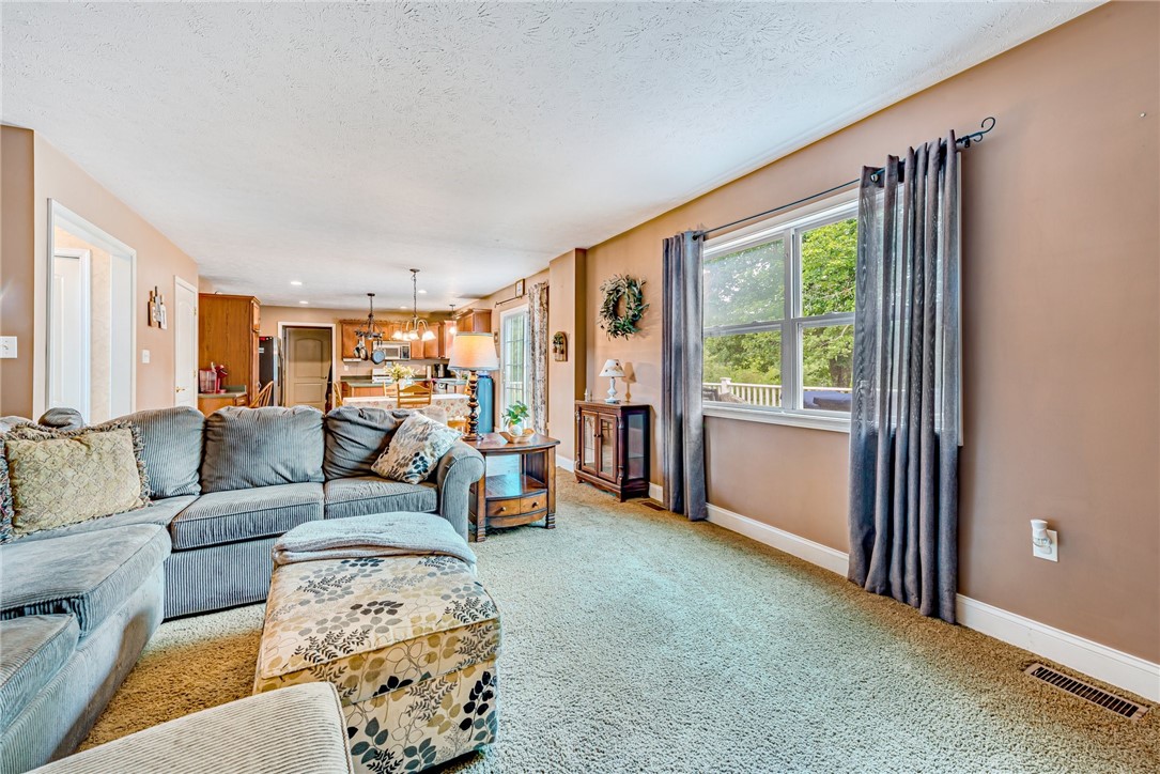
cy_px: 387
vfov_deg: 81.2
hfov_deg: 104.2
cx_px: 580
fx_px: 451
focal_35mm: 14
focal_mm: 14
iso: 50
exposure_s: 1/5
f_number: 10
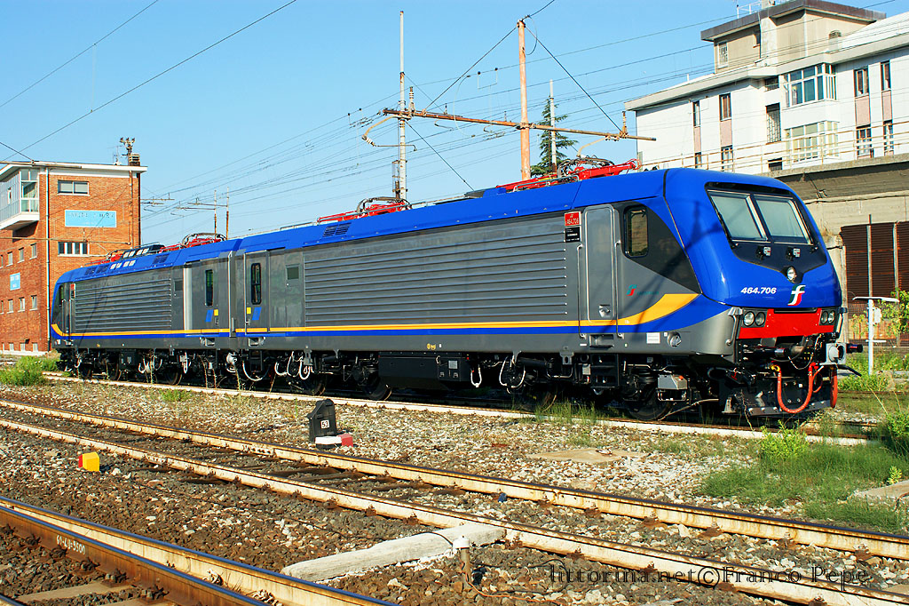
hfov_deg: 46.4
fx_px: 1060
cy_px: 303
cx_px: 454
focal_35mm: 42
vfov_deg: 31.9
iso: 200
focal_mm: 28
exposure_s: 1/400
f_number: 8
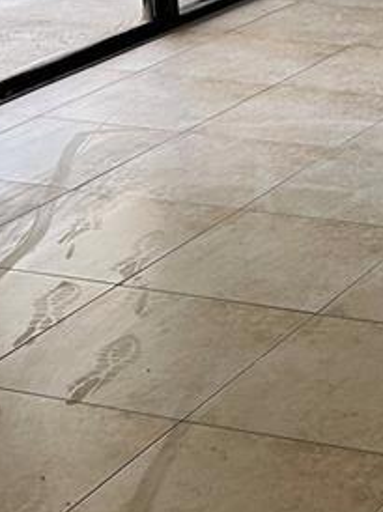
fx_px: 1684
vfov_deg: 16.8
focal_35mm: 114
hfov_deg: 12.2
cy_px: -24
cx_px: 631
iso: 64
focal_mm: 5.7
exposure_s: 1/121
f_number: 1.5
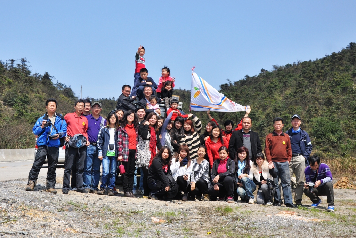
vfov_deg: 34.3
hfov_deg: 49.5
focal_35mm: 39
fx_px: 386
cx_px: 178
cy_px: 119
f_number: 5.6
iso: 400
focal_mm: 26
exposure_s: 1/2000
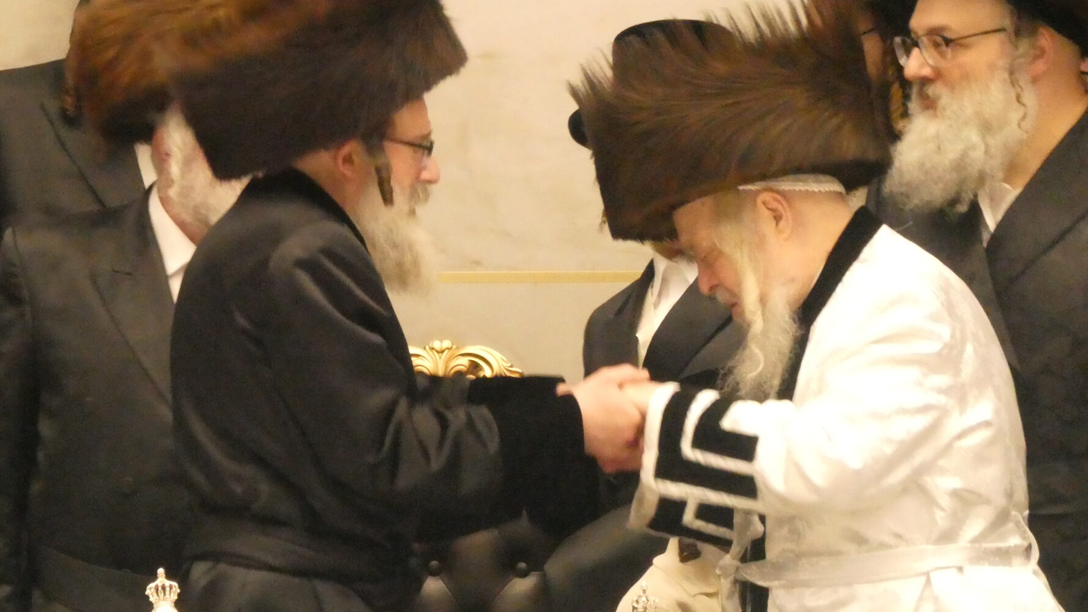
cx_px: 333
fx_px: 9693
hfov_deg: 6.4
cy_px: 274
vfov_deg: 3.6
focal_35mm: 336
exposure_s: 1/50
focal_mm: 38.4
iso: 1600
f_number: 5.6
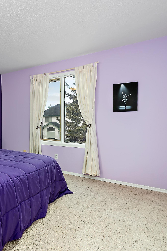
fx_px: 167
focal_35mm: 24
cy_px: 126
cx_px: 4
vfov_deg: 73.7
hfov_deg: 45.7
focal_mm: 16
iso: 640
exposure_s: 1/6
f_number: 8
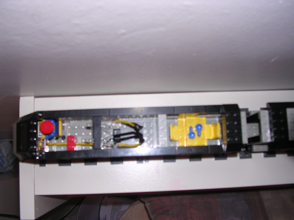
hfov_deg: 49.0
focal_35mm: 38
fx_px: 323
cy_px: 110
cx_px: 147
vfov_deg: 37.7
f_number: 2.8
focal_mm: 5.8
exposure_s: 1/60.1
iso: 100
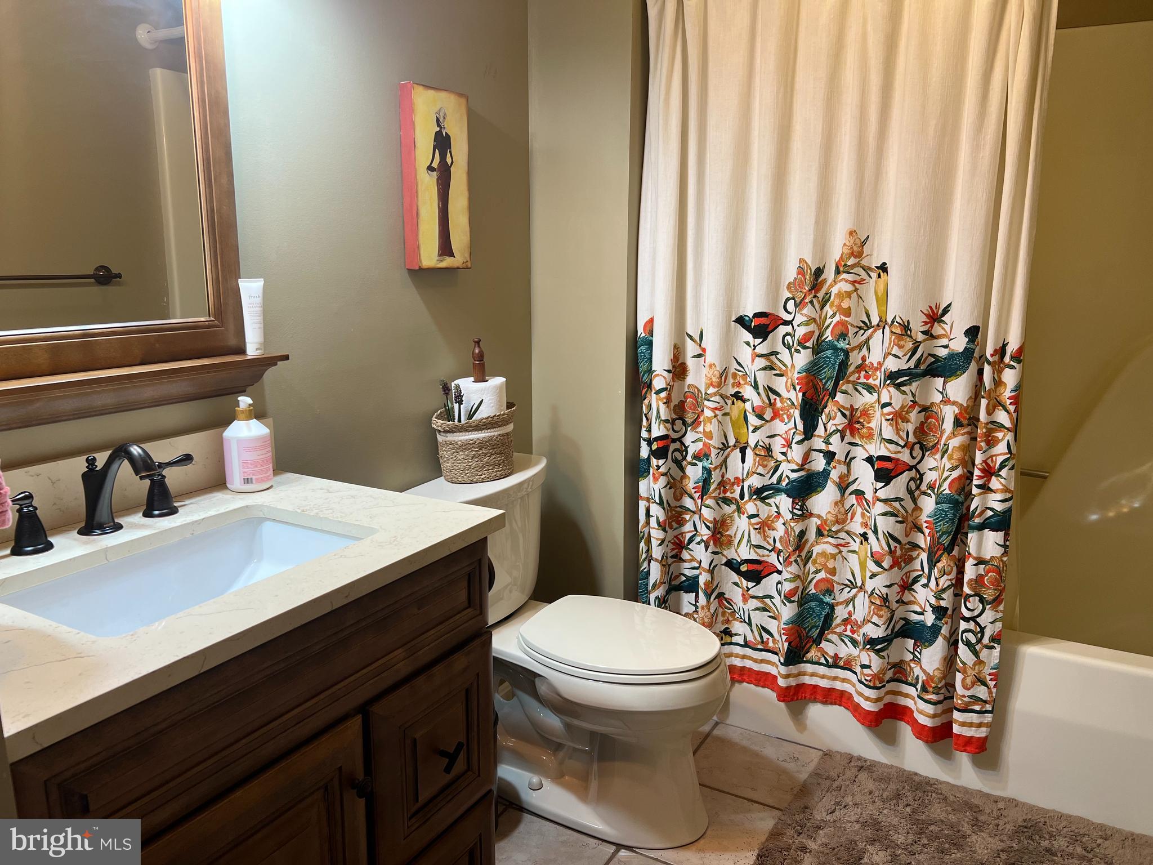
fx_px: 866
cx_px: 576
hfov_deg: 67.3
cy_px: 432
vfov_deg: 53.1
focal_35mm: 26
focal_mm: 5.7
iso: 64
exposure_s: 1/60
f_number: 1.5
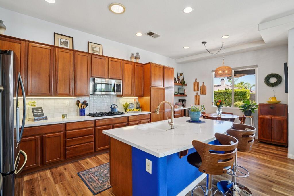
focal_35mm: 16
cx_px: 147
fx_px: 131
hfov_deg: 96.8
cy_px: 98
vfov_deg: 73.7
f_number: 8
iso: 400
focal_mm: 16
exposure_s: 1/15
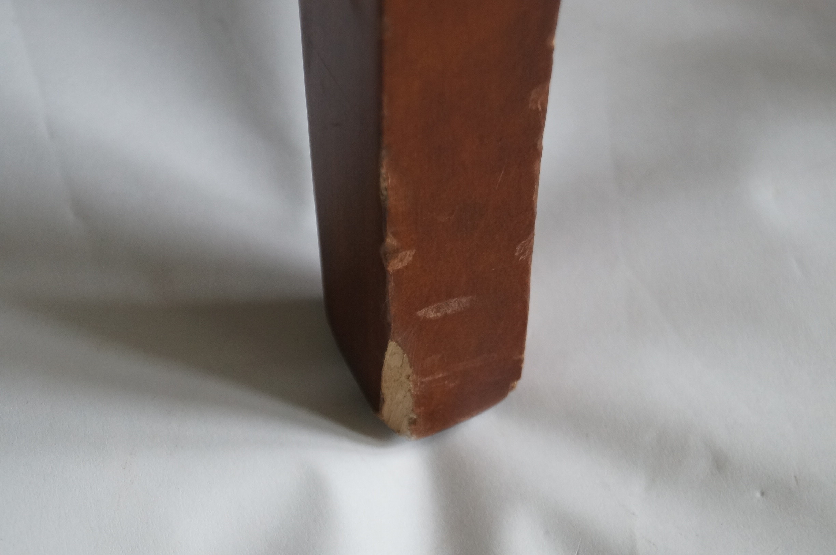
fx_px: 1913
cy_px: 278
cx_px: 418
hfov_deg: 24.7
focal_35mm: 82
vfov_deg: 16.5
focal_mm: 55
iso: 1250
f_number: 5.6
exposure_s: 1/160
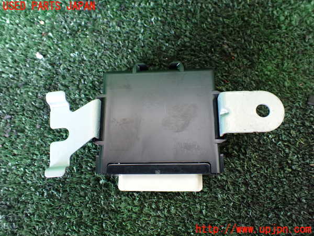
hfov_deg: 60.0
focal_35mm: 30
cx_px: 157
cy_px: 118
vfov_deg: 46.8
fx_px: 272
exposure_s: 1/40
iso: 800
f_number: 2.3
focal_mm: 5.4
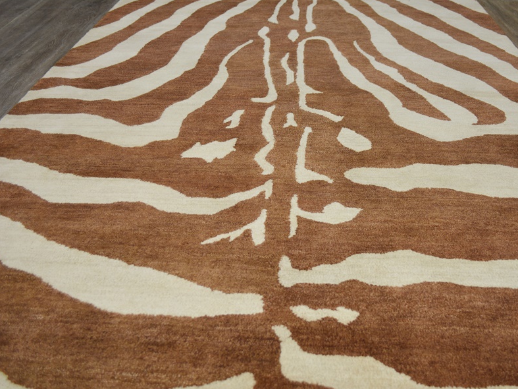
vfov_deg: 42.9
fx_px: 494
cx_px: 294
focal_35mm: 33
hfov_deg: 55.2
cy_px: 196
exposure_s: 1/60
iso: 400
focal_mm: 20
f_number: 4
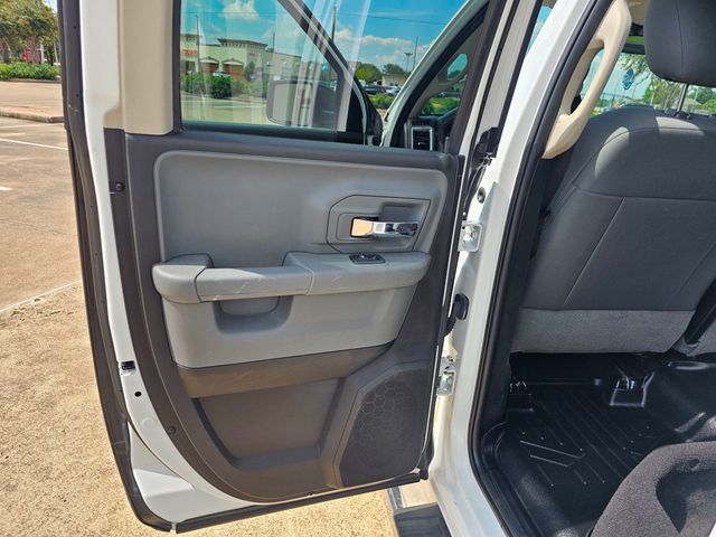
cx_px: 358
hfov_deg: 73.9
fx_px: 476
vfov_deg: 58.9
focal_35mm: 23
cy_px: 268
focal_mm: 6.3
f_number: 1.7
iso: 10
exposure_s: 1/242
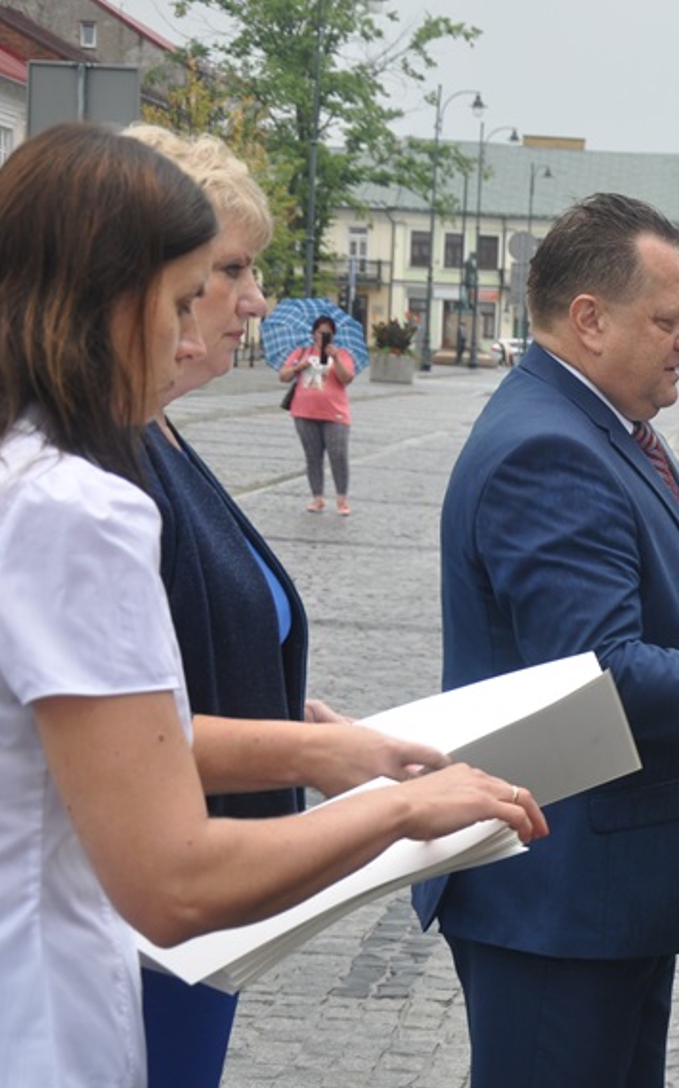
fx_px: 2609
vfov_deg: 23.6
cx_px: 935
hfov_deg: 14.1
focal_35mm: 88
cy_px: 535
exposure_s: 1/125
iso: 200
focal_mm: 32
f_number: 5.6
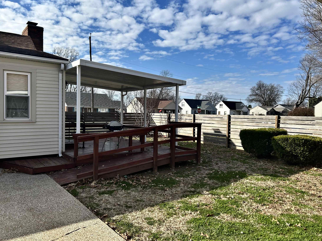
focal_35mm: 27
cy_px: 119
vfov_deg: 51.4
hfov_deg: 65.3
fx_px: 251
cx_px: 158
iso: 50
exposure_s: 1/4115
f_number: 1.5
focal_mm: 5.7
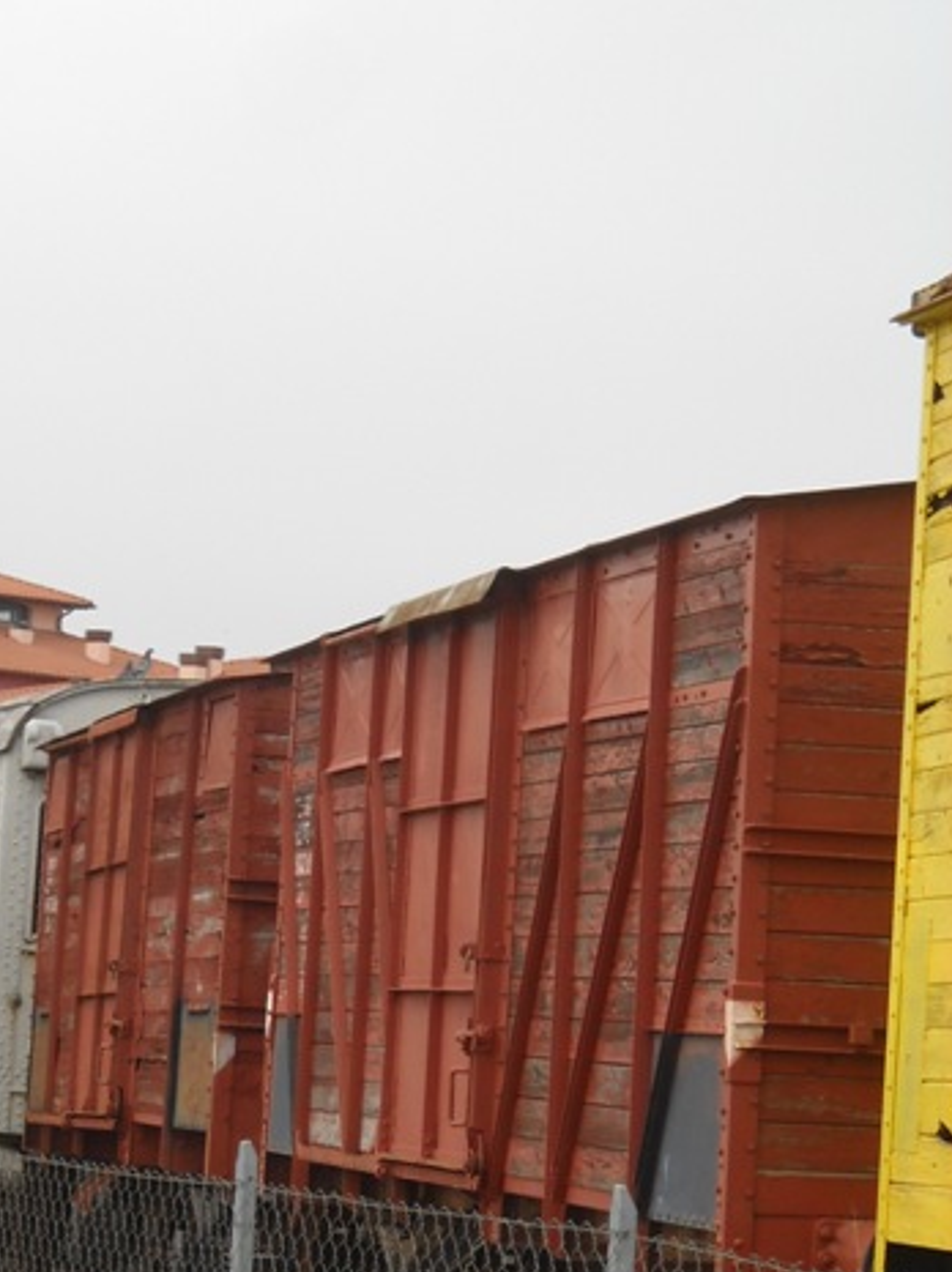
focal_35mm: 155
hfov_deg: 9.5
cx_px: 134
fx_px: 5692
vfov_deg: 12.7
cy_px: 908
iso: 64
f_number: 4.8
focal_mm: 14.9
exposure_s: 1/109
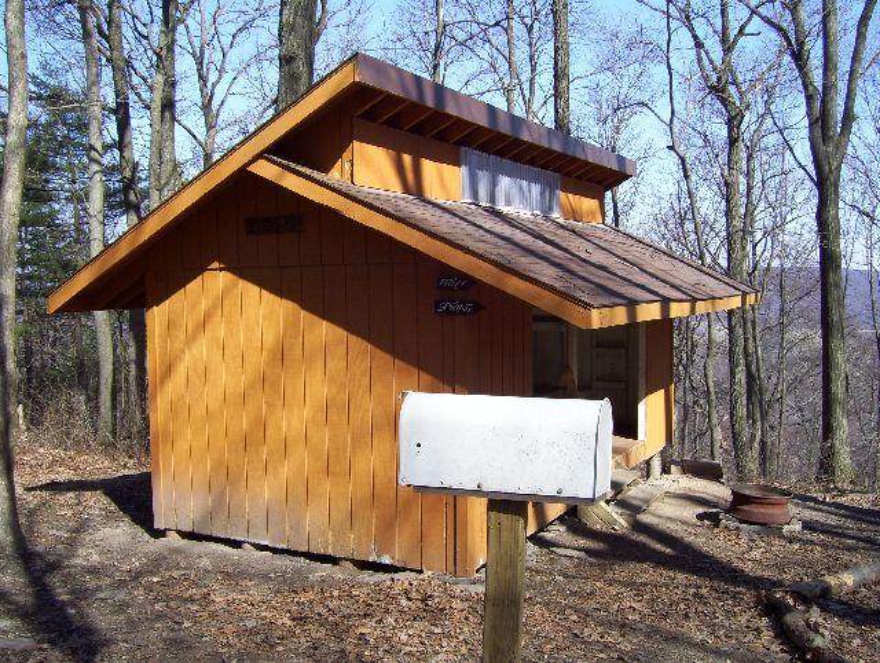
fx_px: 917
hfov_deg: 51.3
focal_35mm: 36
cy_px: 332
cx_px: 440
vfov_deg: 39.8
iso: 80
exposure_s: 1/320
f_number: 4.8
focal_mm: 6
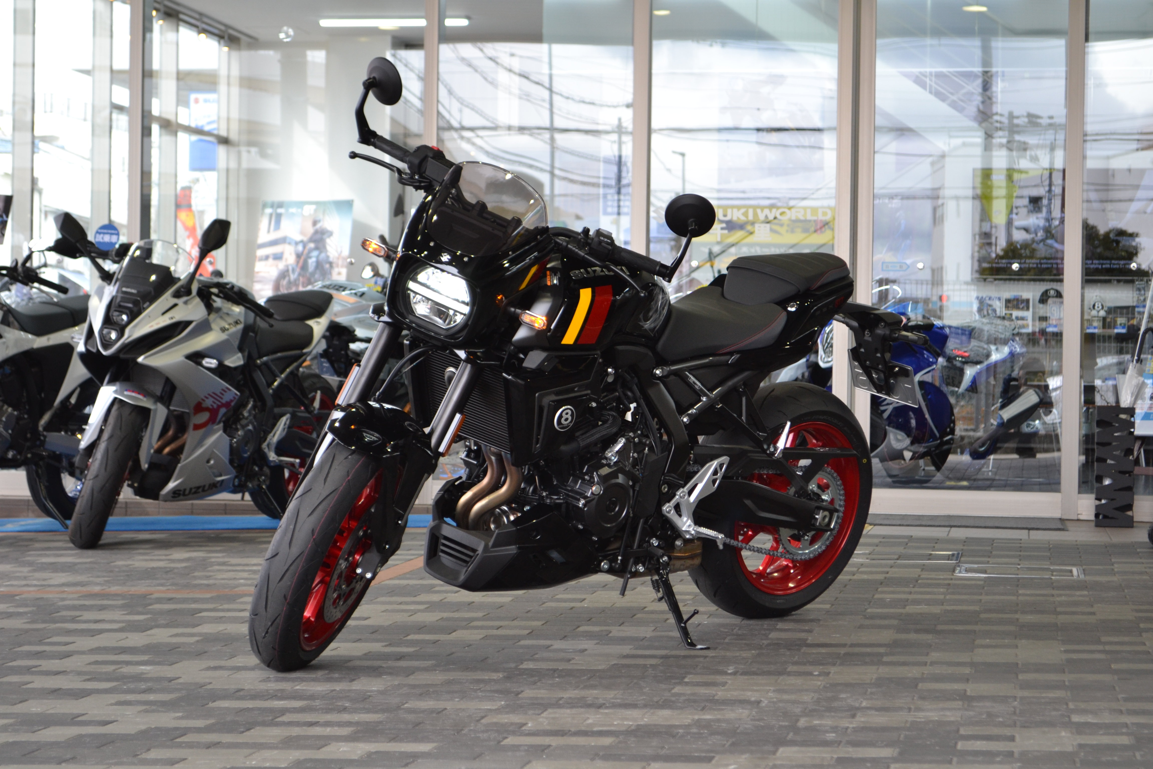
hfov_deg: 24.6
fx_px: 2642
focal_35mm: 82
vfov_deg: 16.6
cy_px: 384
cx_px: 576
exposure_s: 1/80
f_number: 5.6
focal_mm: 55
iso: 400
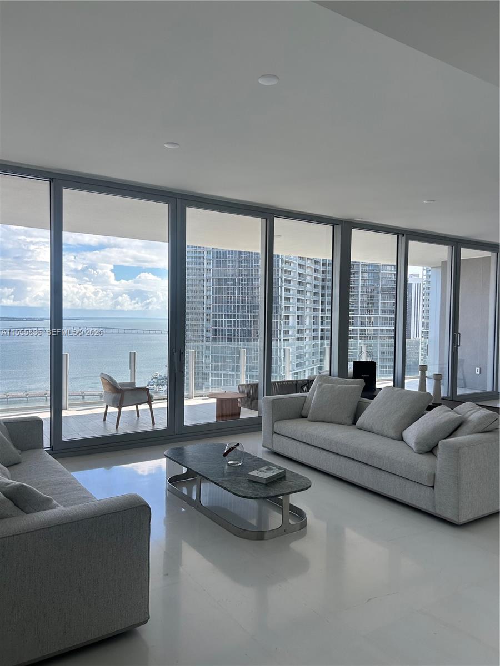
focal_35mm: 26
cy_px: 333
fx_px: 501
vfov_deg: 67.3
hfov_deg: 53.1
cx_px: 250
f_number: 1.5
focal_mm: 5.7
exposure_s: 1/611
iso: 50
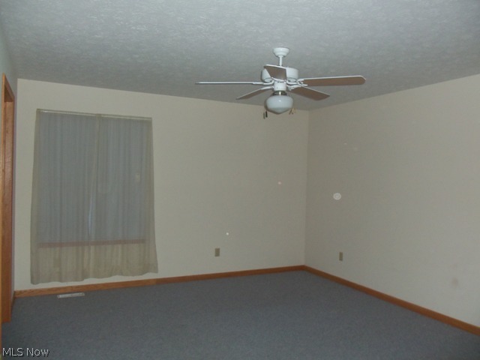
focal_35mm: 29
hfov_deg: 61.7
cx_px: 240
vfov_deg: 48.2
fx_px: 402
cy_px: 180
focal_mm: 5.2
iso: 160
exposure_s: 1/30
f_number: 3.4
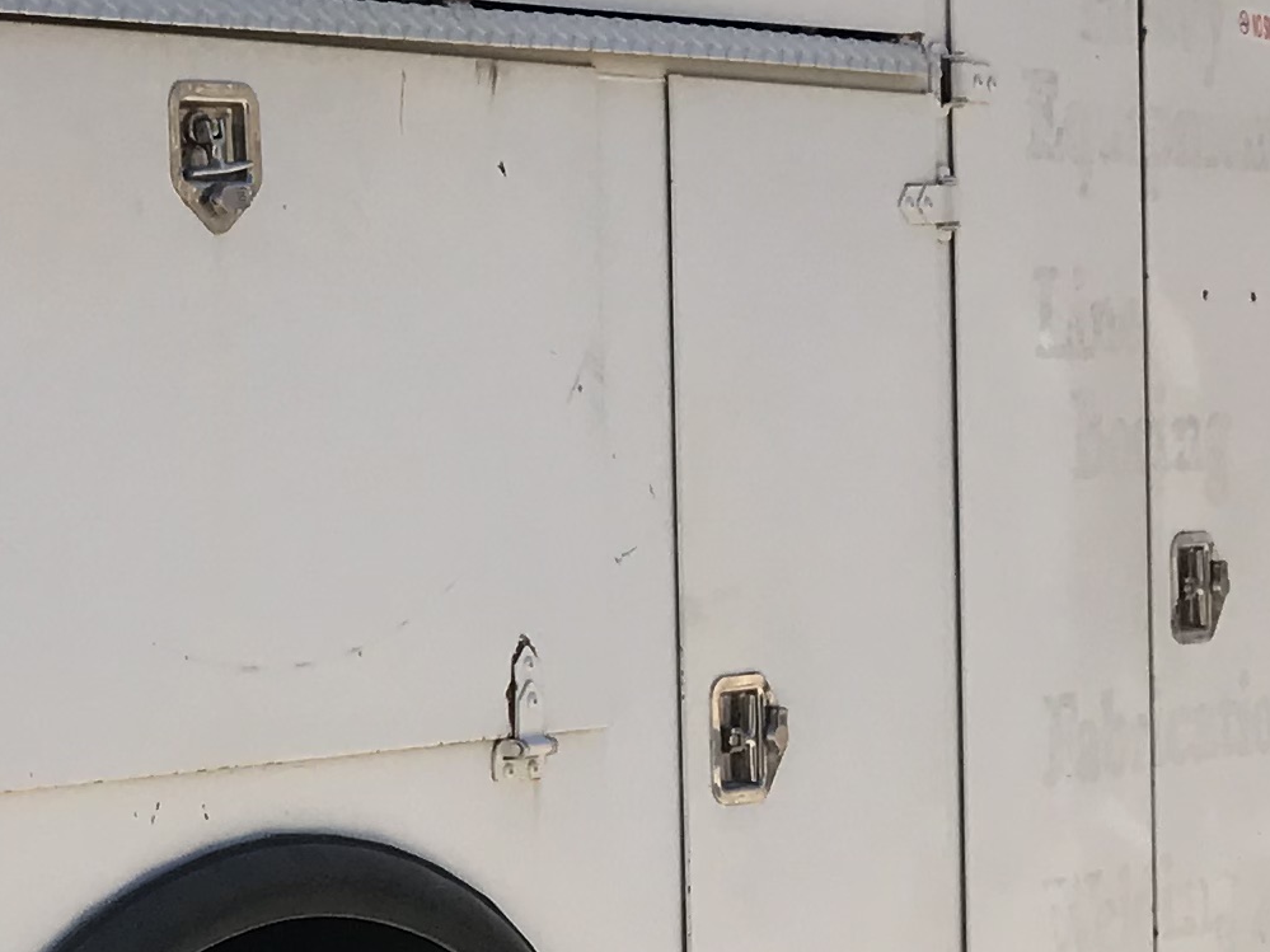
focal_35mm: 113
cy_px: 464
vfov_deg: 13.1
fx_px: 4145
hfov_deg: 16.2
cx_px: -512
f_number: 1.8
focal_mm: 3.99
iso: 20
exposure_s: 1/2037
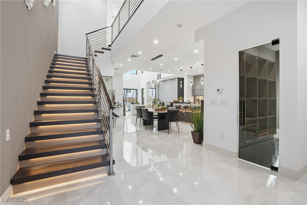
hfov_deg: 96.7
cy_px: 102
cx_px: 154
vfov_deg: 73.7
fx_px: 136
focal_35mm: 16
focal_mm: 16
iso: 160
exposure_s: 1/160
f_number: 8
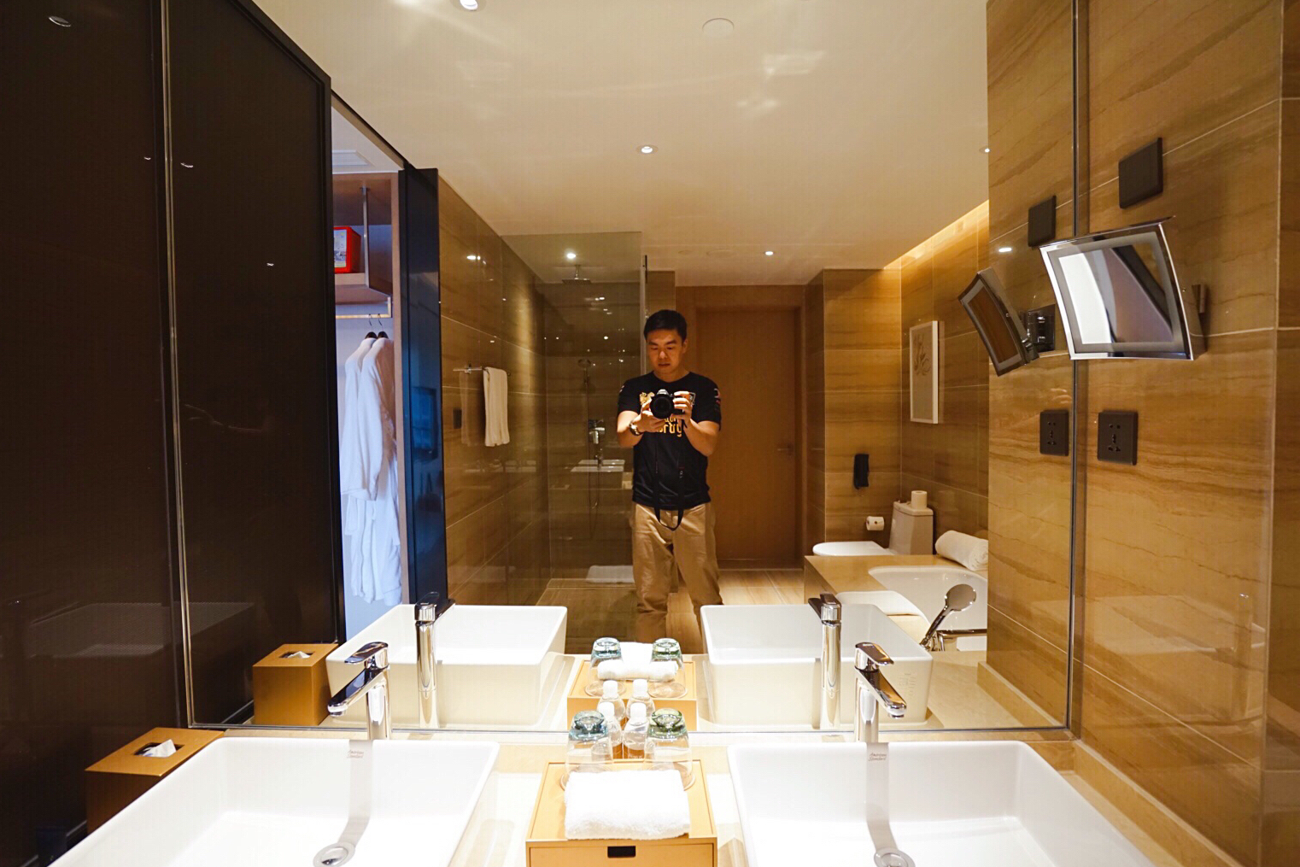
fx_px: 614
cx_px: 651
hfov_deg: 93.3
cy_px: 425
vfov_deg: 70.4
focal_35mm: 17
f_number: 4
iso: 1250
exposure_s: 1/60
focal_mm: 16
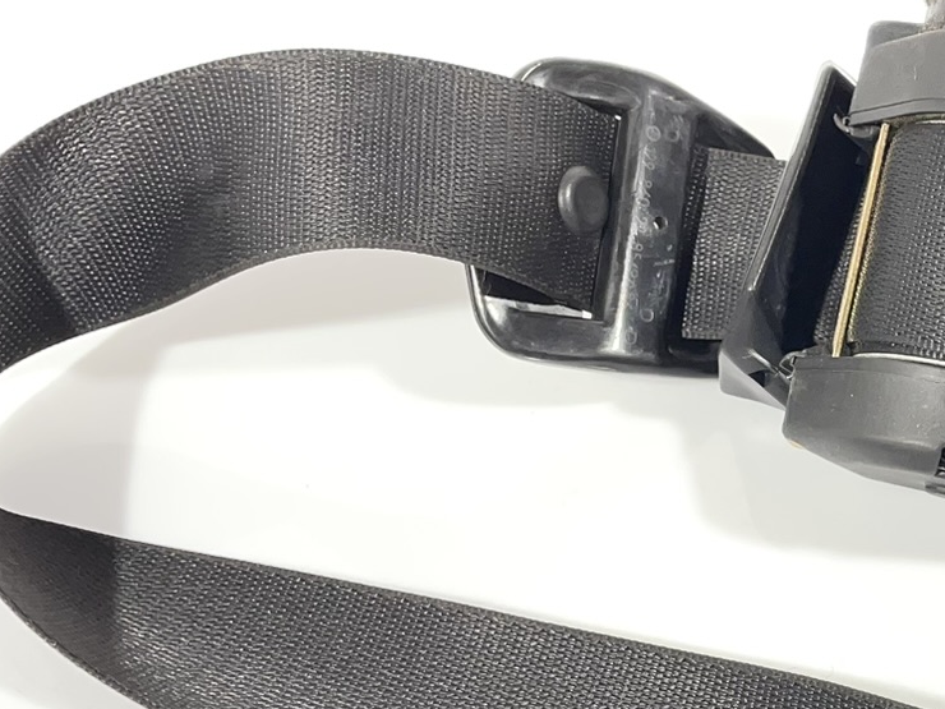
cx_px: 1098
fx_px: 1966
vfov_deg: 20.3
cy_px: 534
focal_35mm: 72
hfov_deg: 24.7
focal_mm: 4.2
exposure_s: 1/100
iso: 80
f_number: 1.6
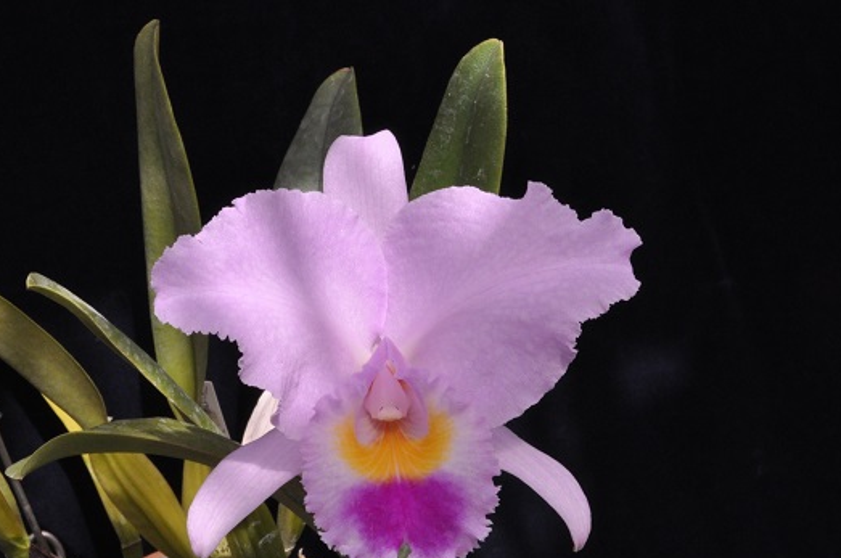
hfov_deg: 21.6
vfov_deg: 14.4
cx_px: 396
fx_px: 2206
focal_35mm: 95
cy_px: 307
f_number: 32
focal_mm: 55
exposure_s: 1/125
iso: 1600
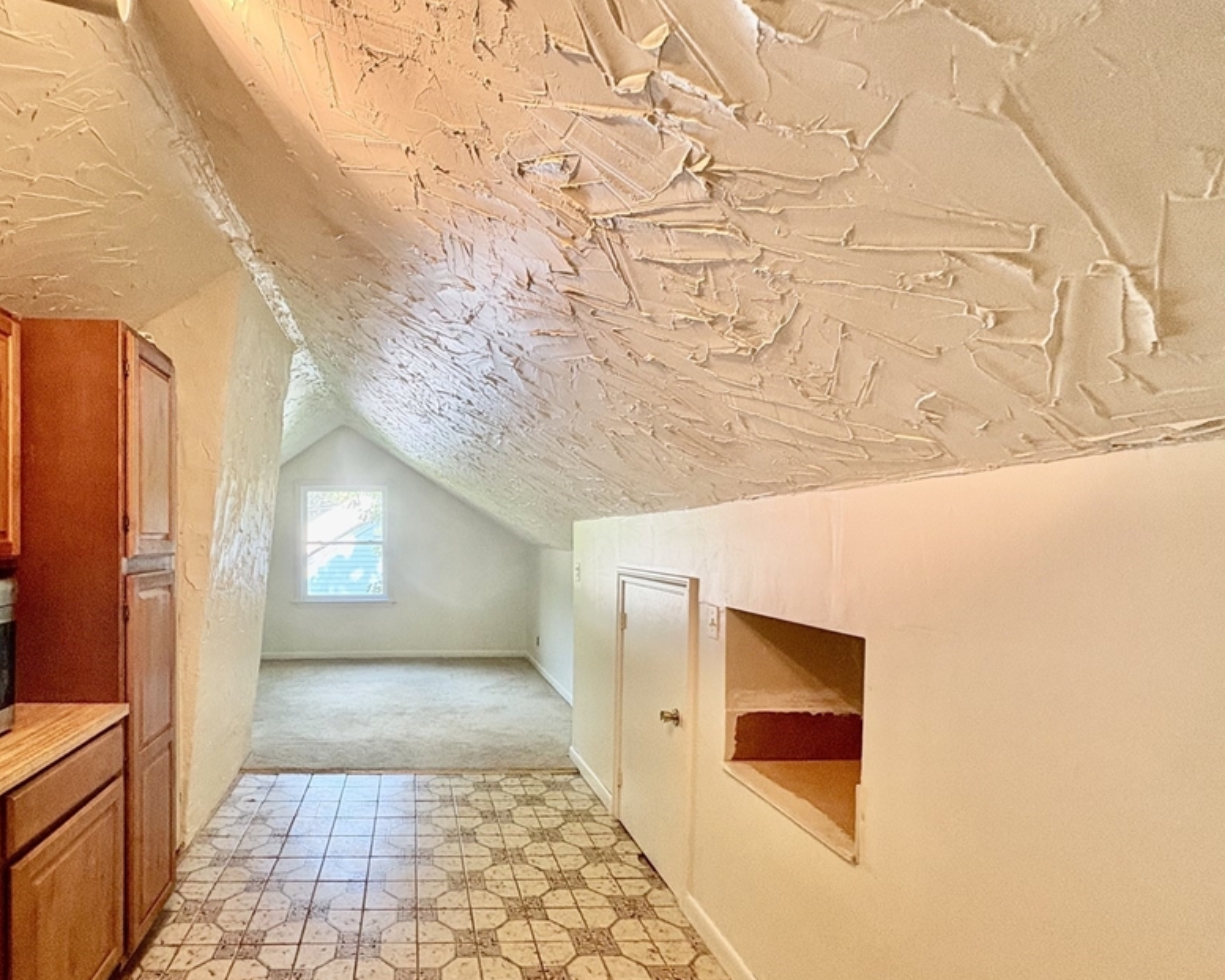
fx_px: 653
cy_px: 556
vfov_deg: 73.5
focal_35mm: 18
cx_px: 421
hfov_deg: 83.7
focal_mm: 2.22
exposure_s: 1/60
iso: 250
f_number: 2.2
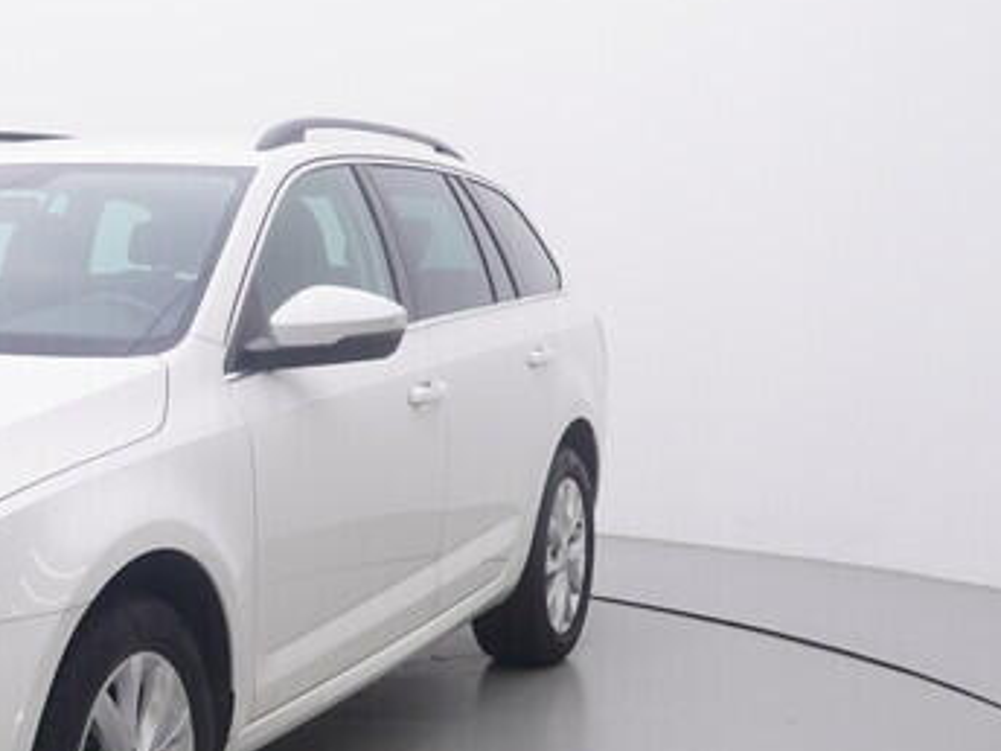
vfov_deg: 22.7
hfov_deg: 27.5
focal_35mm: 64
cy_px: 463
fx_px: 1863
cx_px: -105
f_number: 5
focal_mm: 15
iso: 200
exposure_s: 1/80
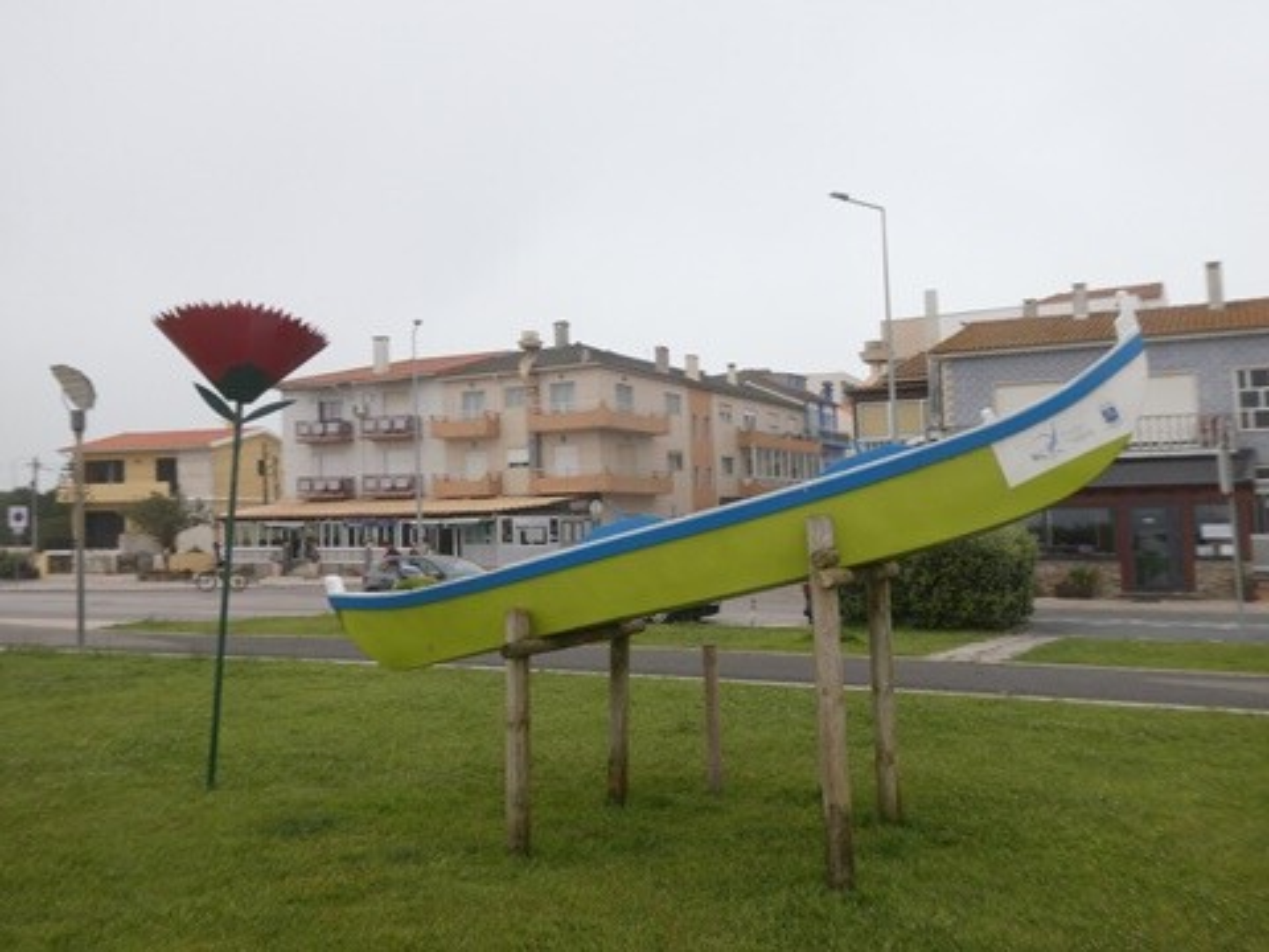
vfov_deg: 49.7
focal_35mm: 28
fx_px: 1026
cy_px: 476
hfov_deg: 63.4
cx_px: 634
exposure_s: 1/250
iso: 80
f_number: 3.5
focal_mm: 5
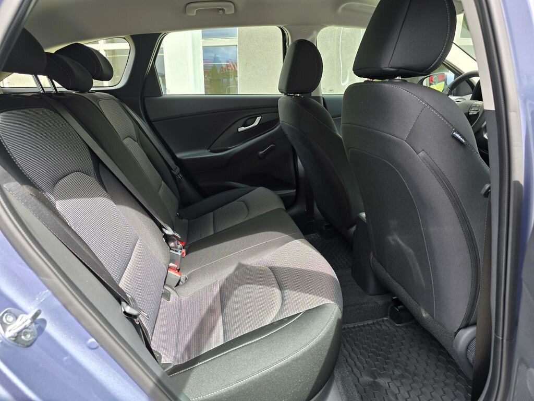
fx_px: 355
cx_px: 267
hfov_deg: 73.9
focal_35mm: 23
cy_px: 200
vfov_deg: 58.9
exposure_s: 1/180
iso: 25
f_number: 1.7
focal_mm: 6.3
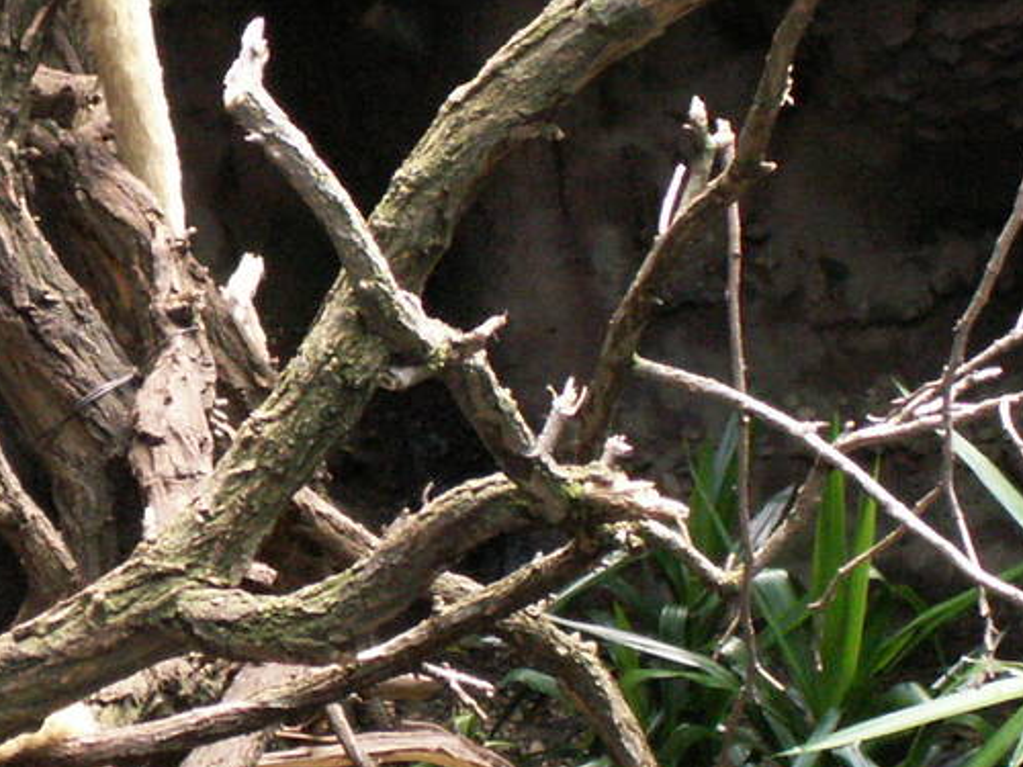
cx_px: -374
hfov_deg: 9.5
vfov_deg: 7.2
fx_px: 6058
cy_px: 356
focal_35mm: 205
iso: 160
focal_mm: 10.69
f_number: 3.2
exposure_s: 1/40
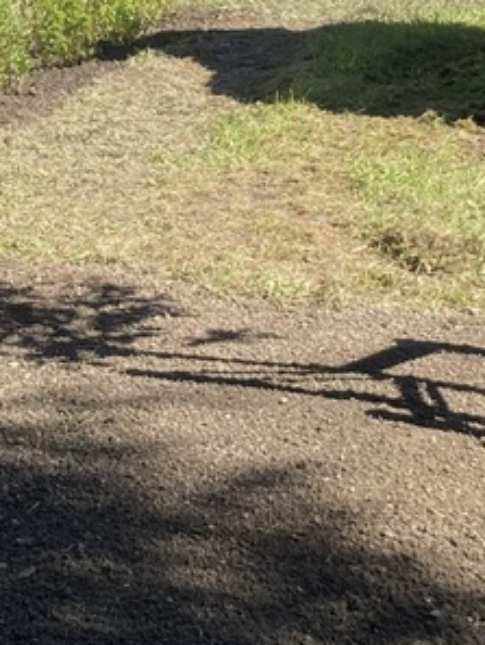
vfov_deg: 17.4
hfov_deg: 13.1
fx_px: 2109
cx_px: 191
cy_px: 302
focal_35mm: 113
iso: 20
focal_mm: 3.99
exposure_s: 1/827
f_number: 1.8
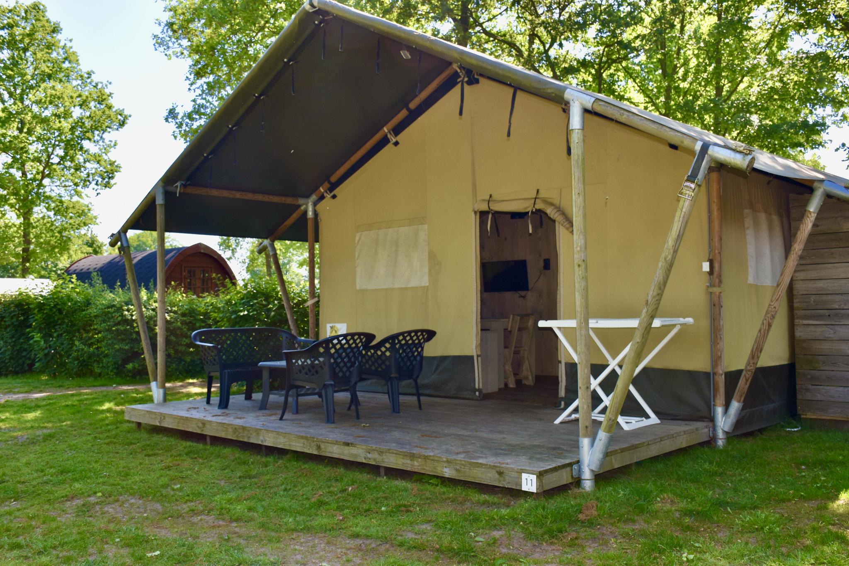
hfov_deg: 55.1
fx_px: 814
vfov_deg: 38.4
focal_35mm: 34
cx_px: 424
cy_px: 283
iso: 110
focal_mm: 23
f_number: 5.6
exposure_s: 1/125
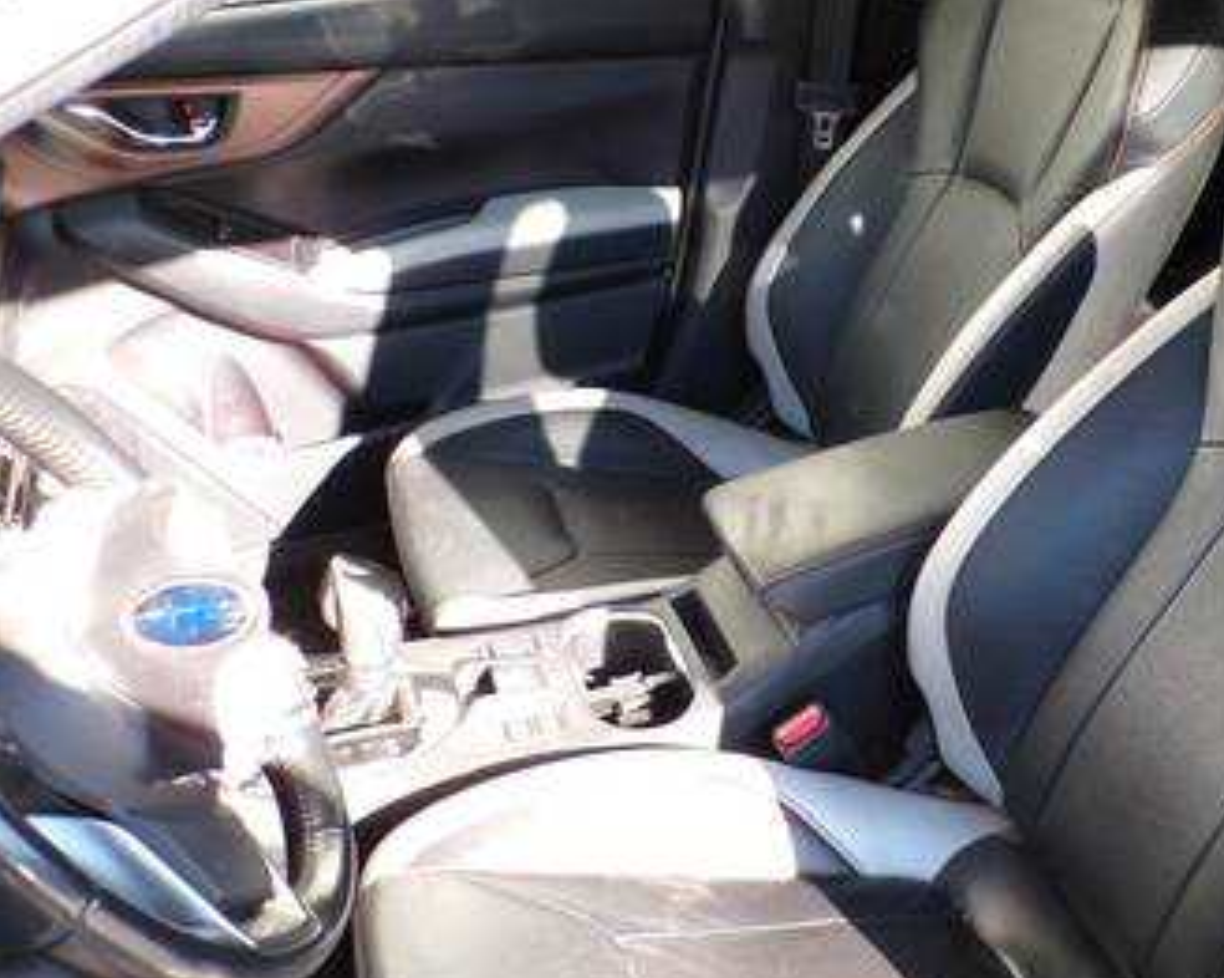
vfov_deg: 37.3
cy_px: 541
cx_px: 888
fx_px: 1448
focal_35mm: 40
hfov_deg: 44.6
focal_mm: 5
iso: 100
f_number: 4.6
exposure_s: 1/38
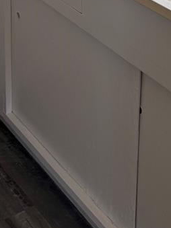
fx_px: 560
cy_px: -134
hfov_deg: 17.2
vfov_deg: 19.4
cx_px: 28
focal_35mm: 85
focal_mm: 6.76
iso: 100
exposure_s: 1/198
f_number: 1.78
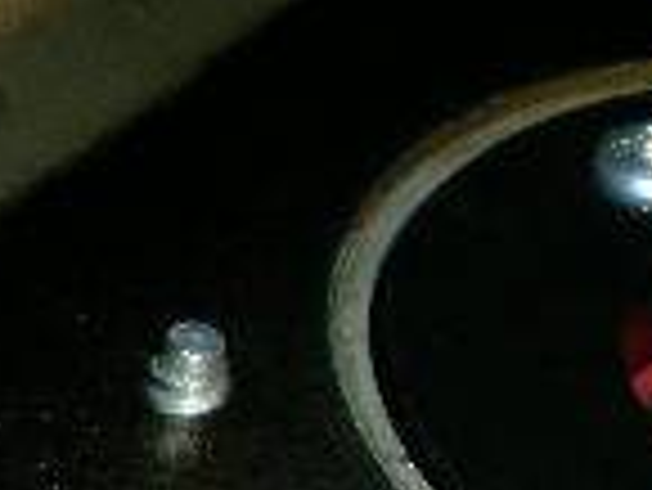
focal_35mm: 194
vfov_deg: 7.5
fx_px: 3657
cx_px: -719
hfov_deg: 9.4
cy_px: 854
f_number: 4.9
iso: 50
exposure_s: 1/60
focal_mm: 7.4
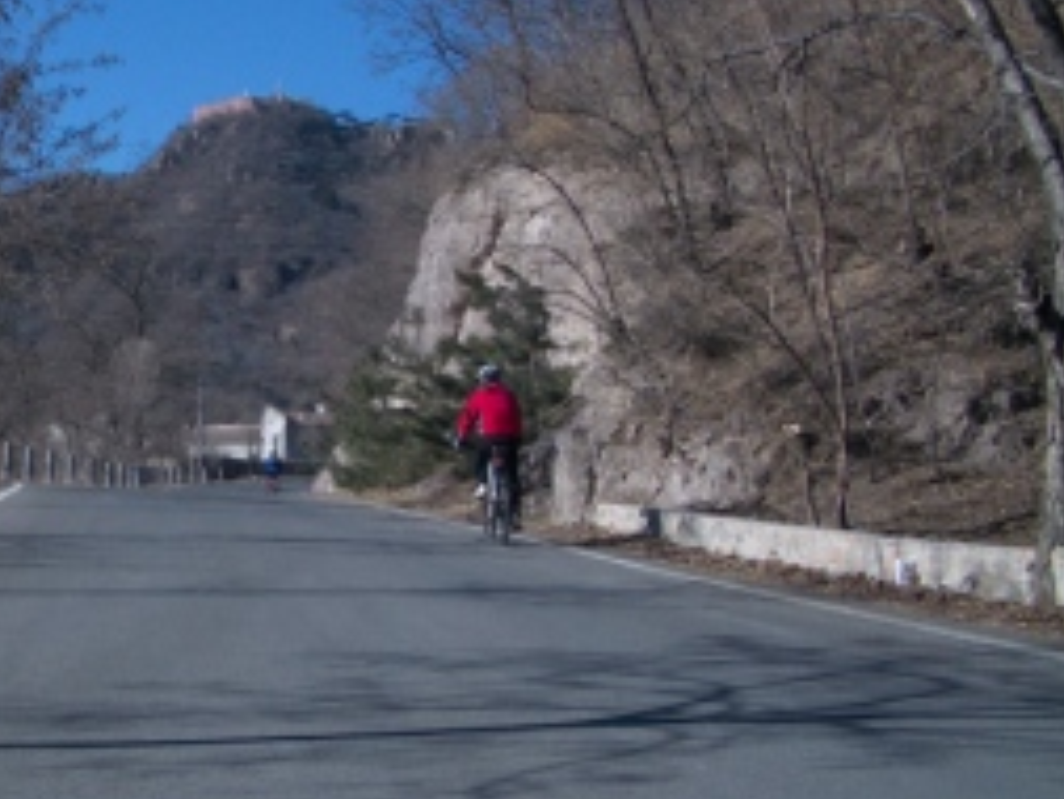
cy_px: 366
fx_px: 1907
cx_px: 198
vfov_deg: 23.7
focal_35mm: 62
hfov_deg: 30.4
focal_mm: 5.8
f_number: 4.3
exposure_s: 1/640
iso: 50
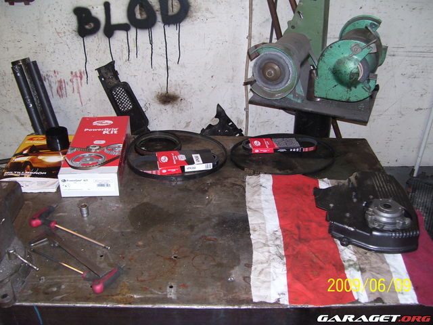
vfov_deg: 38.7
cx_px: 216
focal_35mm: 37
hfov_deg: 50.1
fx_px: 463
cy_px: 162
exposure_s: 1/60
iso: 80
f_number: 2.7
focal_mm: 6
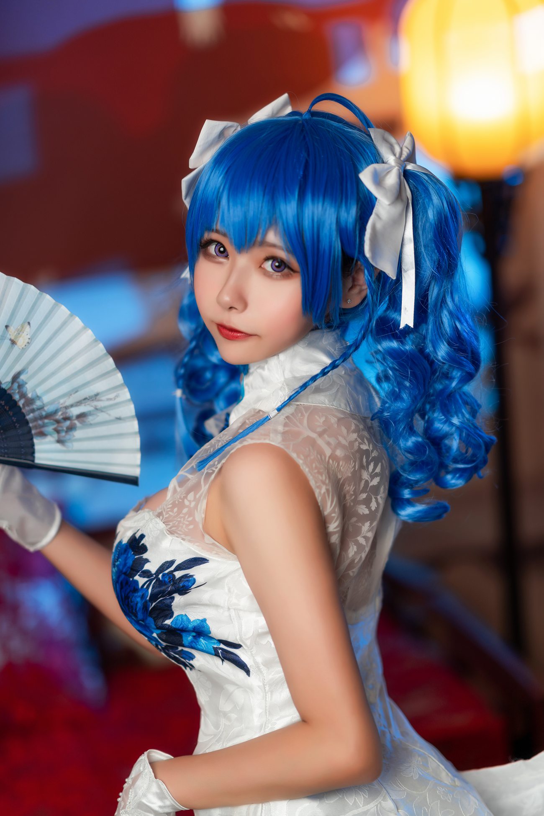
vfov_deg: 23.9
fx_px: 1926
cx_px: 272
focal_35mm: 85
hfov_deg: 16.1
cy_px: 408
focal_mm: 85
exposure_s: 1/200
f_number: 1.4
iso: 100
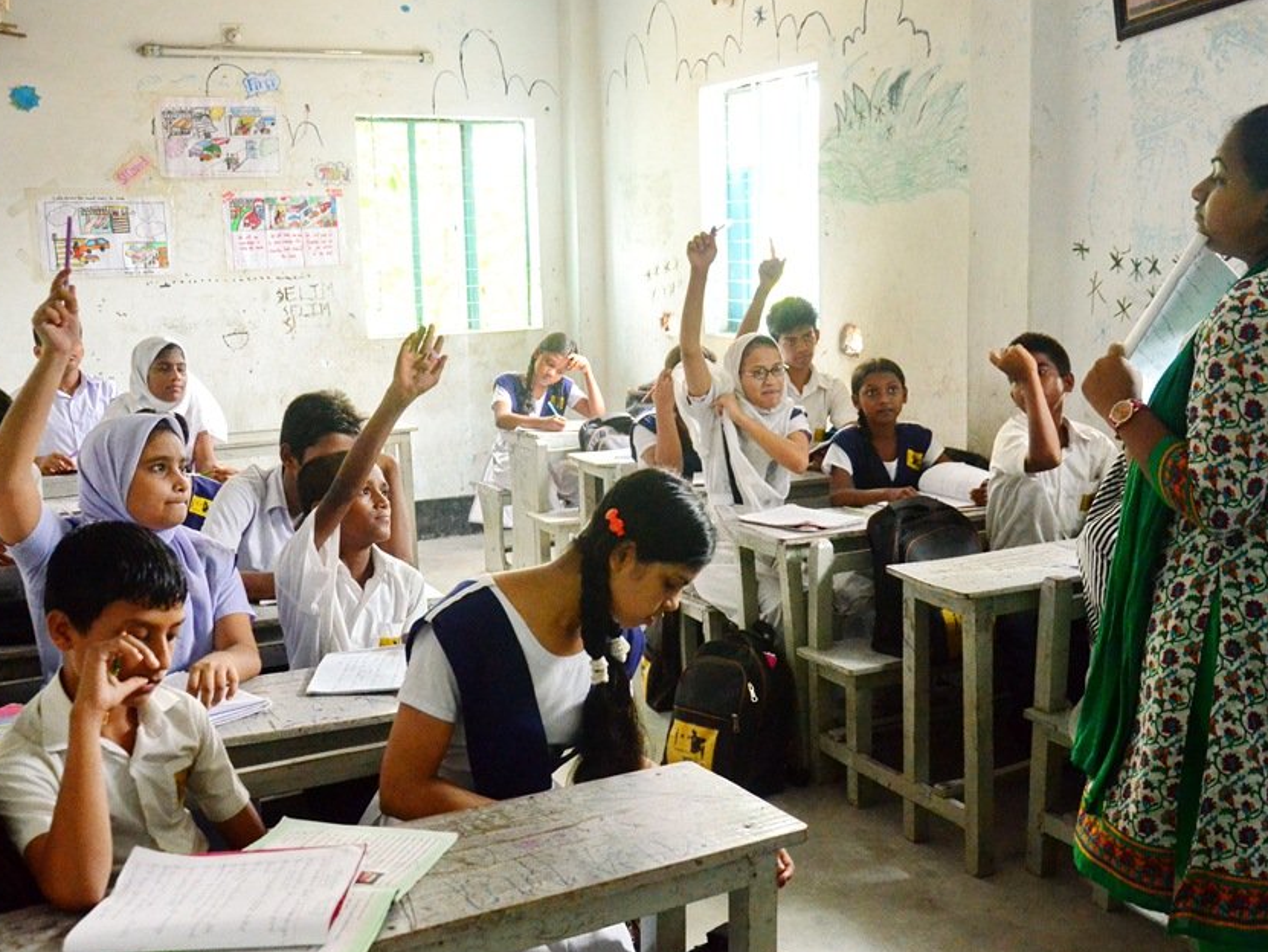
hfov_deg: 47.8
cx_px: 662
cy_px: 485
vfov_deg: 36.8
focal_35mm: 39
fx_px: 1429
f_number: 4.5
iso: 5000
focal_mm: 22
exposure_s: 1/200
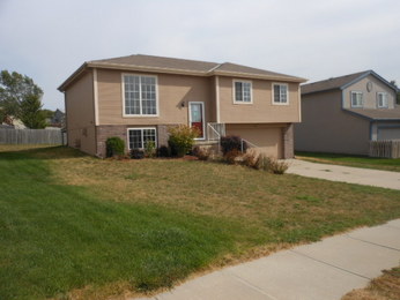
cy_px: 150
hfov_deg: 63.4
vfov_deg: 49.8
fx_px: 324
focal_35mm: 28
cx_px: 200
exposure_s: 1/1000
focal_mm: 5
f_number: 3.7
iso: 80
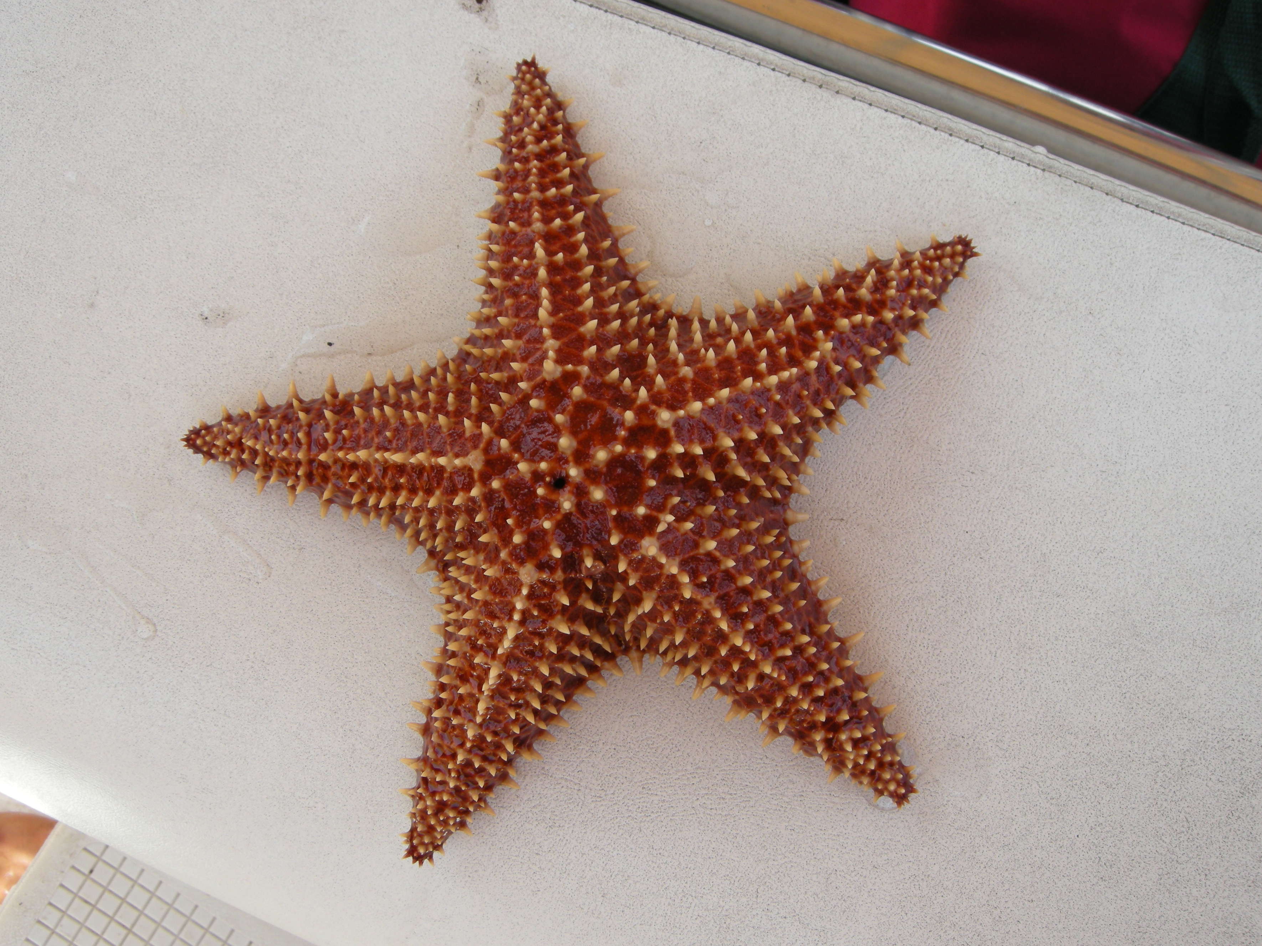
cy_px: 473
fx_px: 1276
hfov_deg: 52.6
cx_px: 631
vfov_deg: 40.7
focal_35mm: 35
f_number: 4.8
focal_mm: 7.5
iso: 64
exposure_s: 1/125
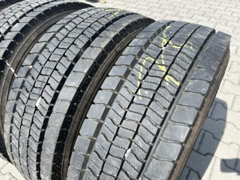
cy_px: 90
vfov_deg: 53.1
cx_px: 120
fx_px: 180
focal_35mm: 26
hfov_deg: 67.3
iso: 50
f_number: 1.5
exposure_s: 1/1838
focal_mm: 5.7
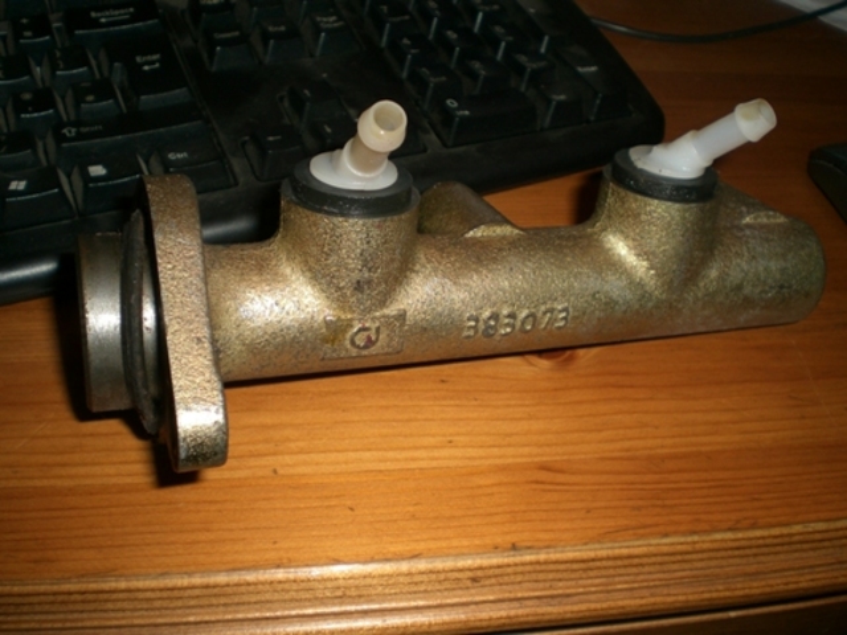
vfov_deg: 37.7
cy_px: 318
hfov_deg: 49.0
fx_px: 930
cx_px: 424
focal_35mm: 38
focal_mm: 6.3
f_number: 3.1
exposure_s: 1/60
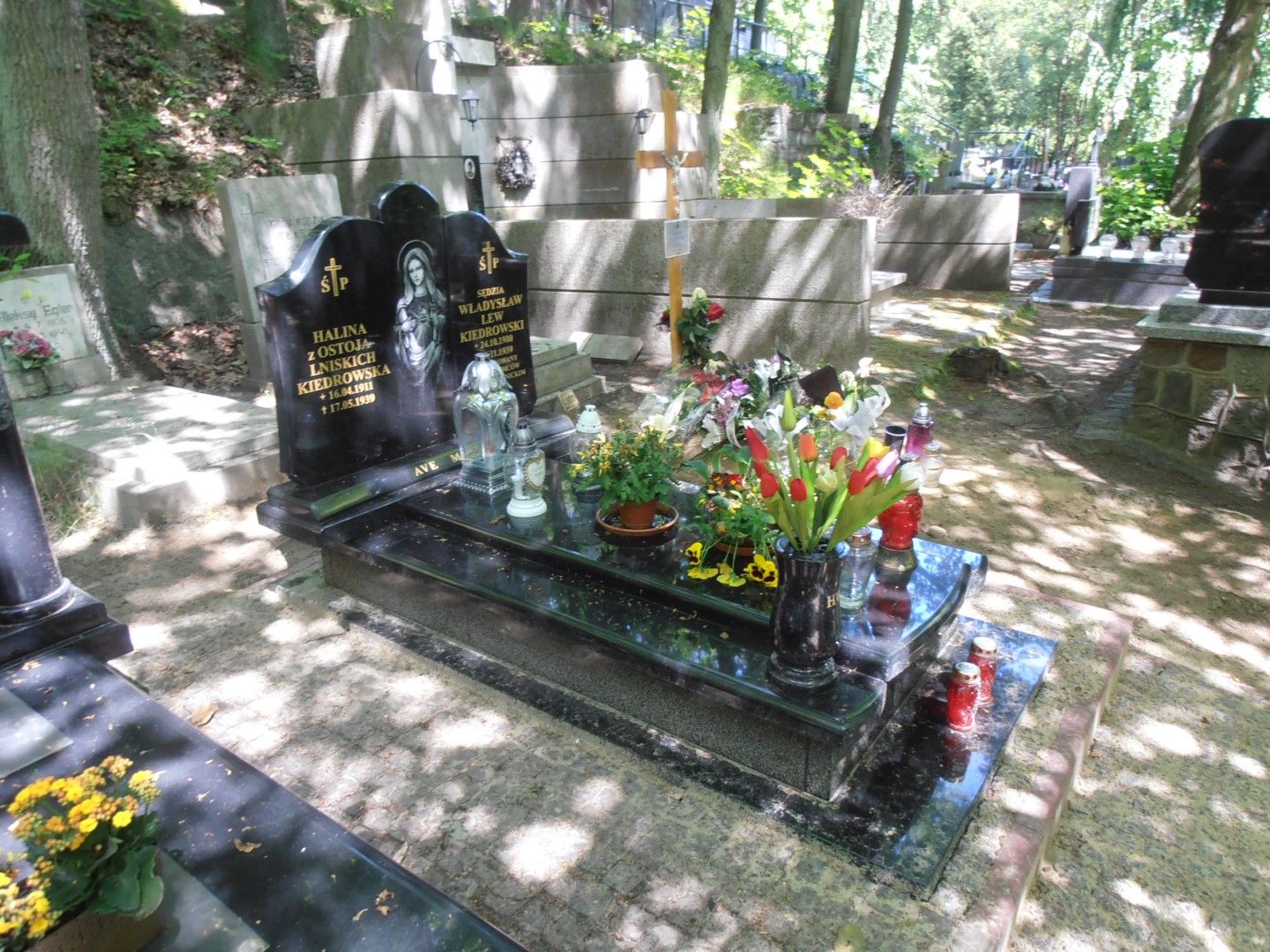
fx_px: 881
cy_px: 476
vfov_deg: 56.8
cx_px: 635
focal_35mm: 24
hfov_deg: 71.6
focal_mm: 4.2
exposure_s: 1/50
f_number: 3
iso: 80
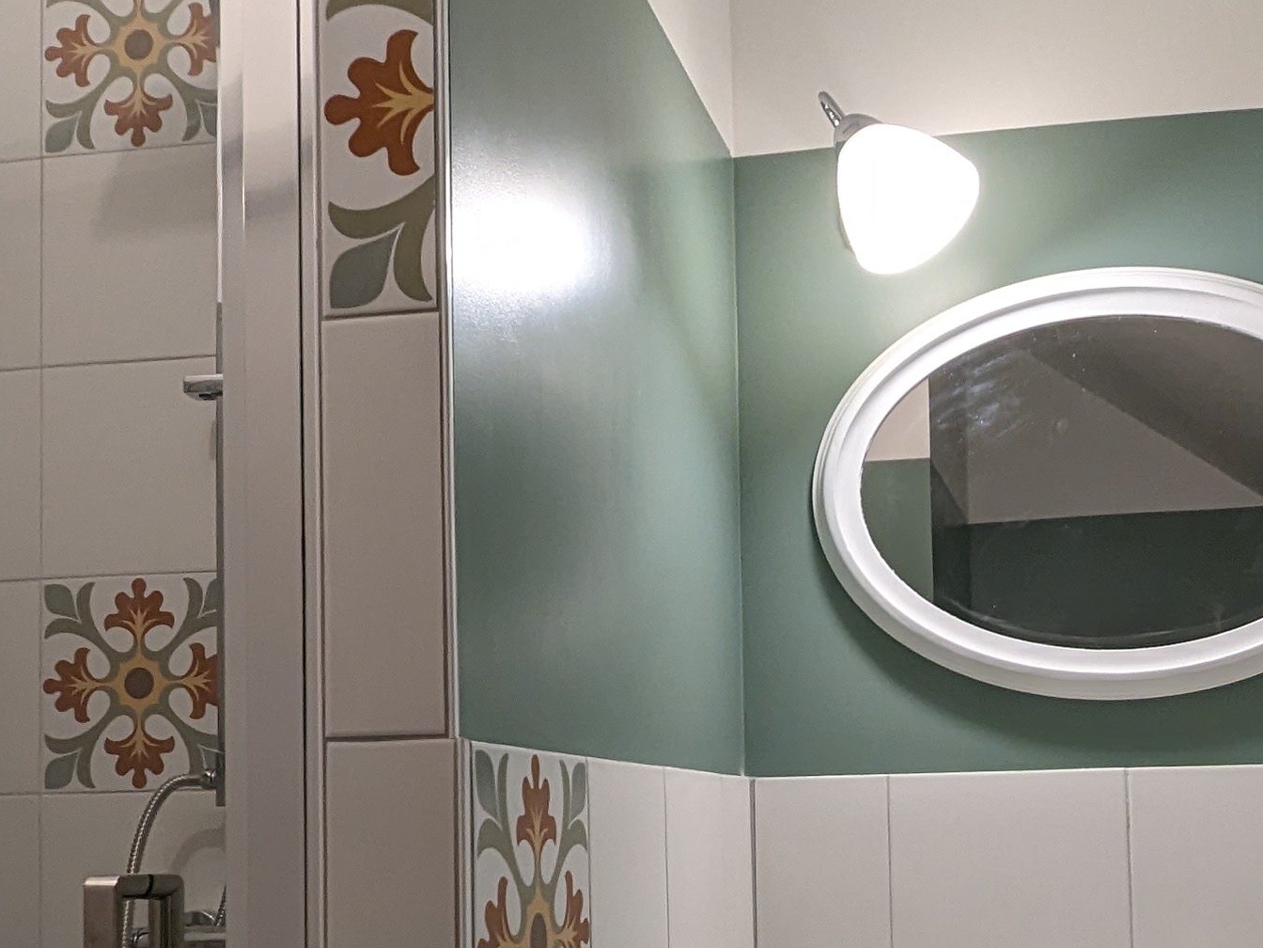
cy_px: 740
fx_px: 1751
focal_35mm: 48
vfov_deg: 29.7
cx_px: 751
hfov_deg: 39.5
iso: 111
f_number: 2.2
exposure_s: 1/50
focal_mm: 2.35
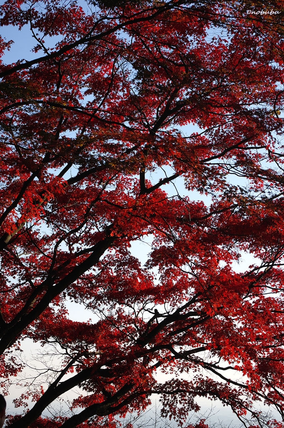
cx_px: 142
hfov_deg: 16.6
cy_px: 214
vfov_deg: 24.8
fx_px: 973
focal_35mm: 82
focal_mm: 55
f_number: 7.1
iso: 100
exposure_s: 1/320
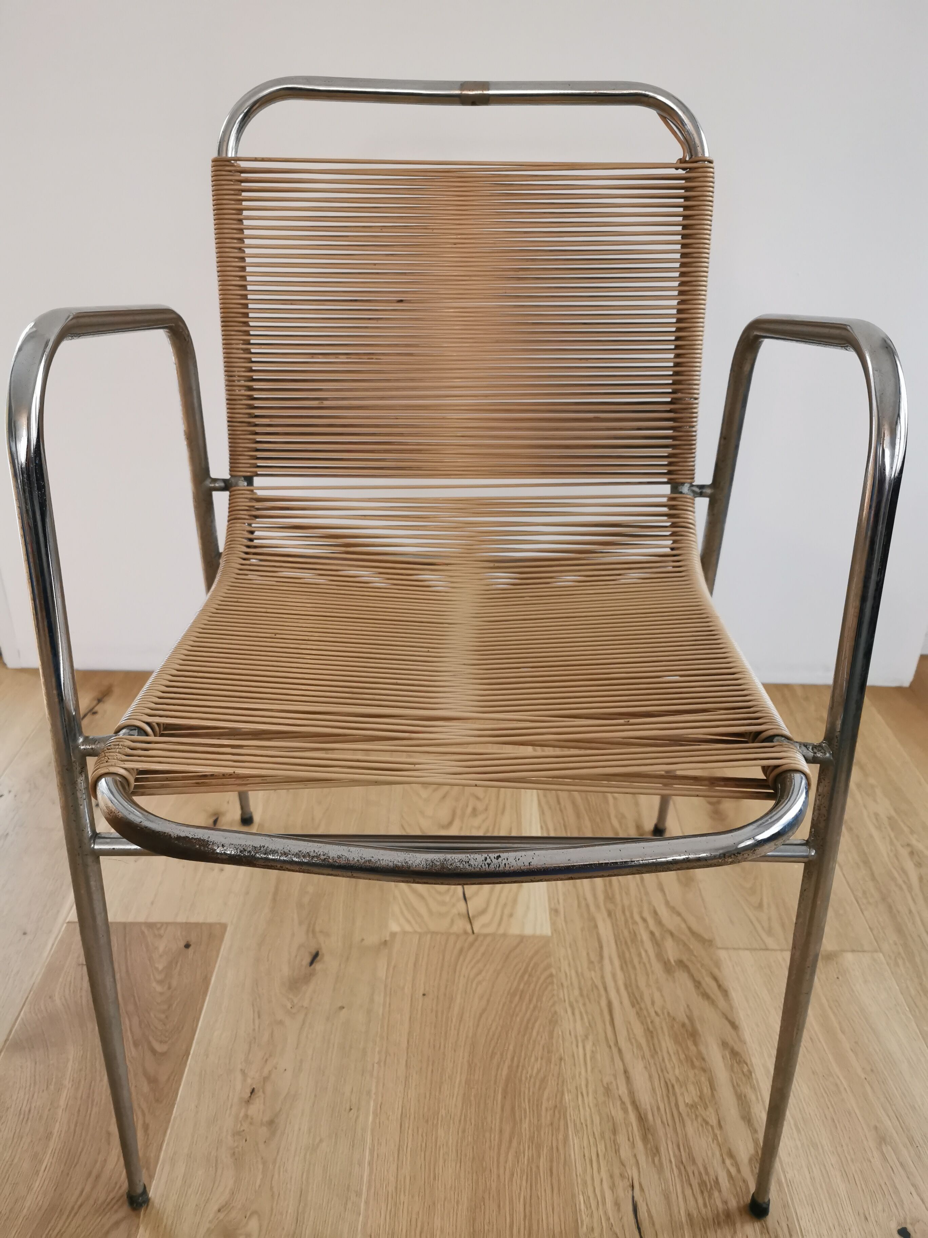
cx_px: 464
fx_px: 965
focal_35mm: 27
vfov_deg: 65.3
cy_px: 619
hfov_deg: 51.4
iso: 400
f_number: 1.6
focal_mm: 5.56
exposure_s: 1/60
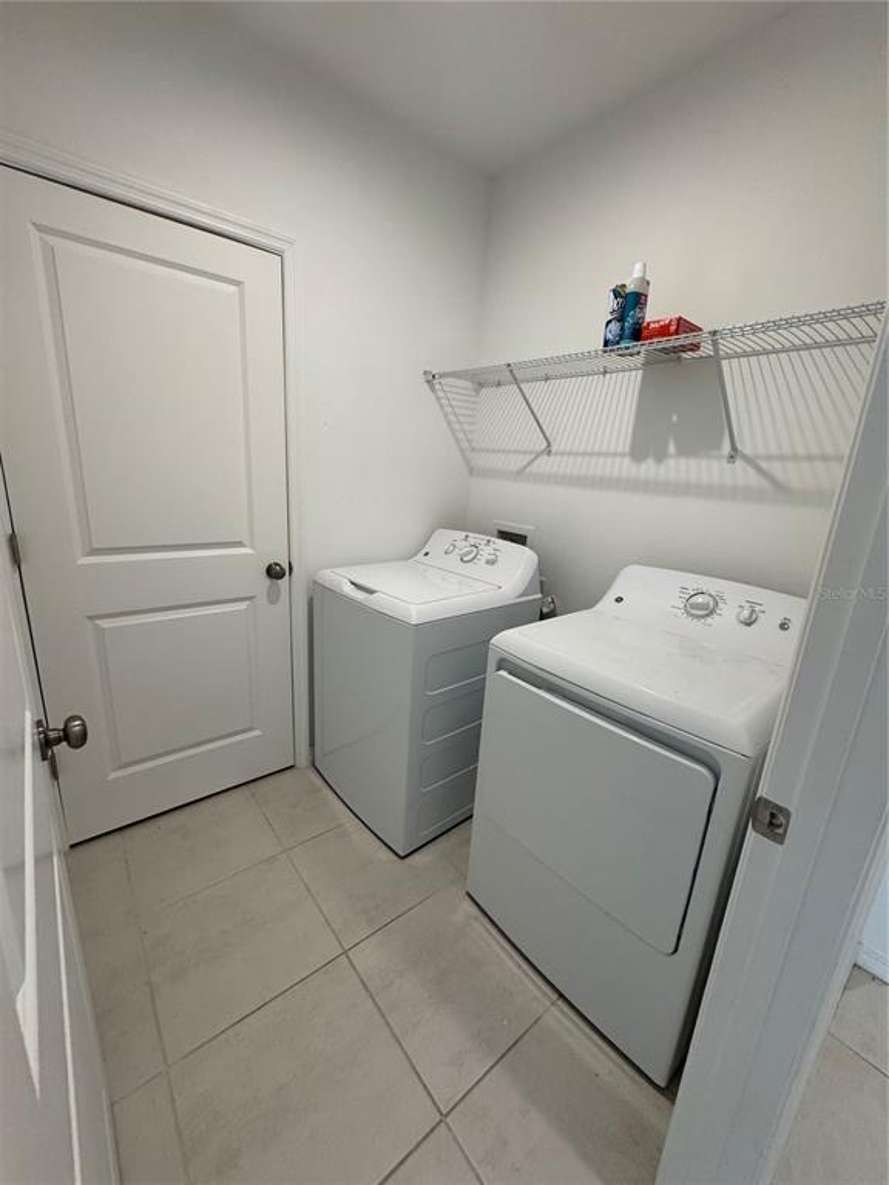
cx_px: 444
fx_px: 479
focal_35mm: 14
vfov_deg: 102.1
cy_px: 592
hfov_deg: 85.7
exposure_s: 1/120
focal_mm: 2.22
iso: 160
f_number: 2.2
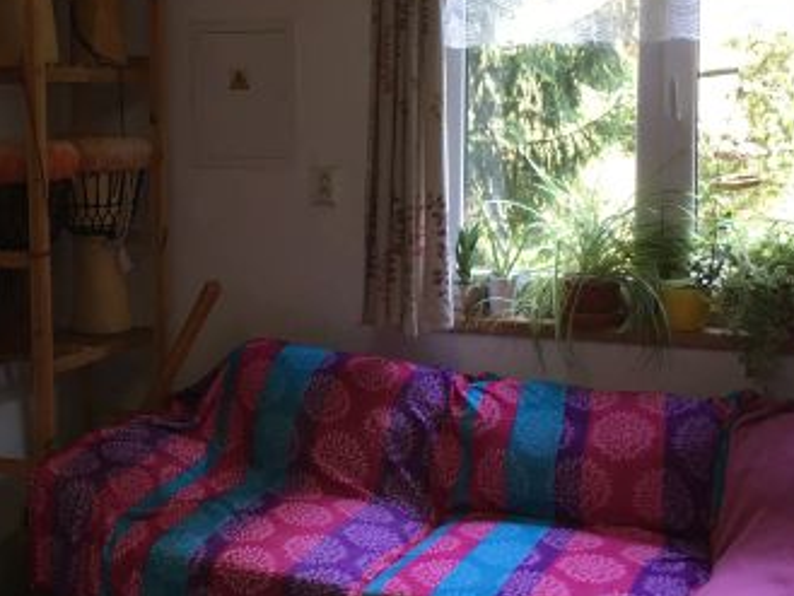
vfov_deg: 24.4
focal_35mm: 60
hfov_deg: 32.1
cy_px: 234
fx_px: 1377
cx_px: 333
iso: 64
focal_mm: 4.15
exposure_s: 1/33
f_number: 2.2
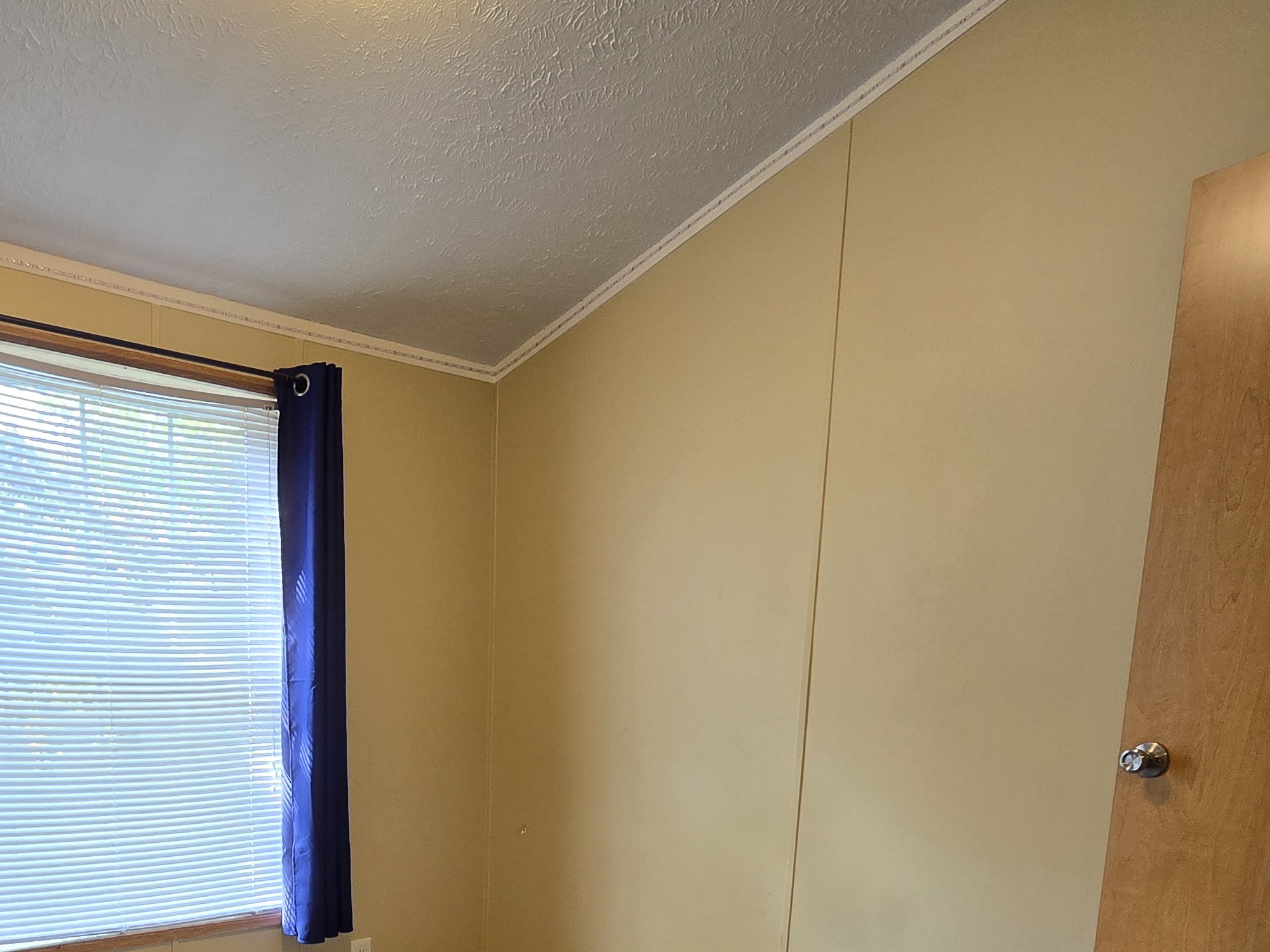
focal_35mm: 26
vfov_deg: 47.6
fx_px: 954
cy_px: 859
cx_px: 438
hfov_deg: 65.8
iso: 100
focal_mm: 2.2
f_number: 2.2
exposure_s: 1/60
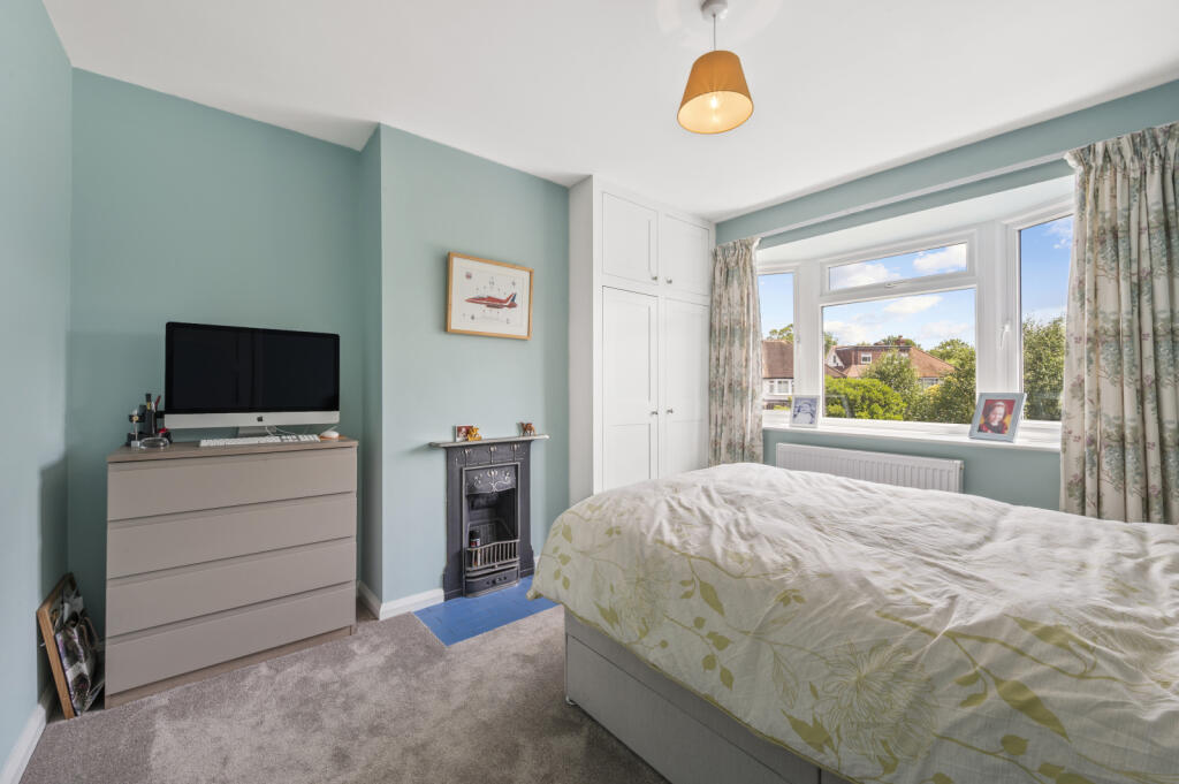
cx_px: 590
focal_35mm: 14
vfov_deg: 81.1
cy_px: 392
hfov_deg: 104.3
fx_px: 458
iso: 200
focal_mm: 14
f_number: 16
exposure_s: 1/2
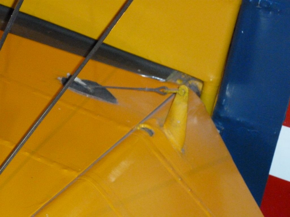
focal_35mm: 155
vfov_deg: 9.6
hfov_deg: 12.7
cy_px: 108
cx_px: 145
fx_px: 1299
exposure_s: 1/125
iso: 1000
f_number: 5.3
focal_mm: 27.7
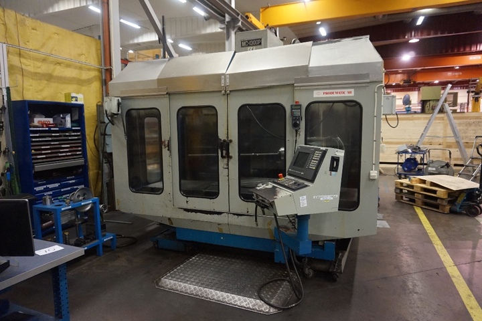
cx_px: 241
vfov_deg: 53.1
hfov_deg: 73.7
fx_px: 321
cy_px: 160
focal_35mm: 24
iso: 3200
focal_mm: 16
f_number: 3.5
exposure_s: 1/125
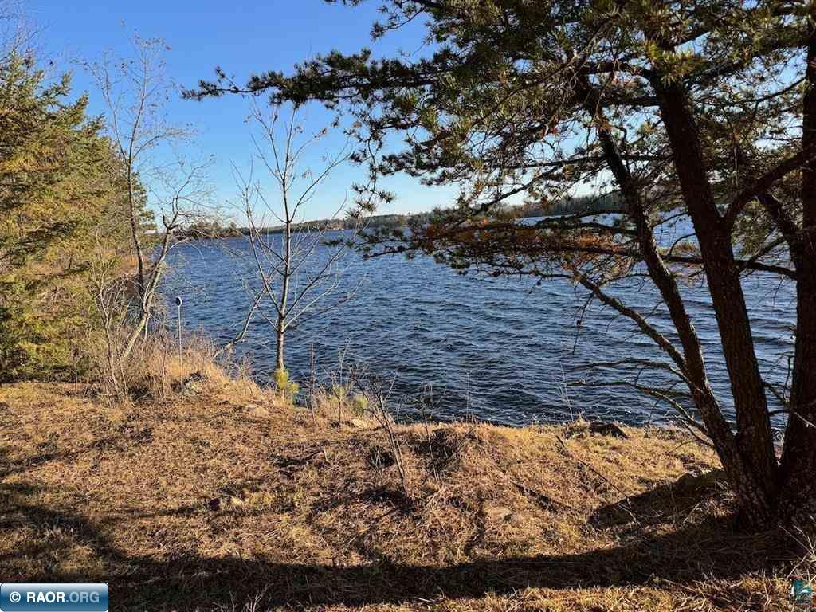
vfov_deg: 56.8
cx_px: 408
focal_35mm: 24
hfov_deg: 71.6
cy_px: 306
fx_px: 566
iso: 80
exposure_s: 1/1637
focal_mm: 6.76
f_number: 1.78
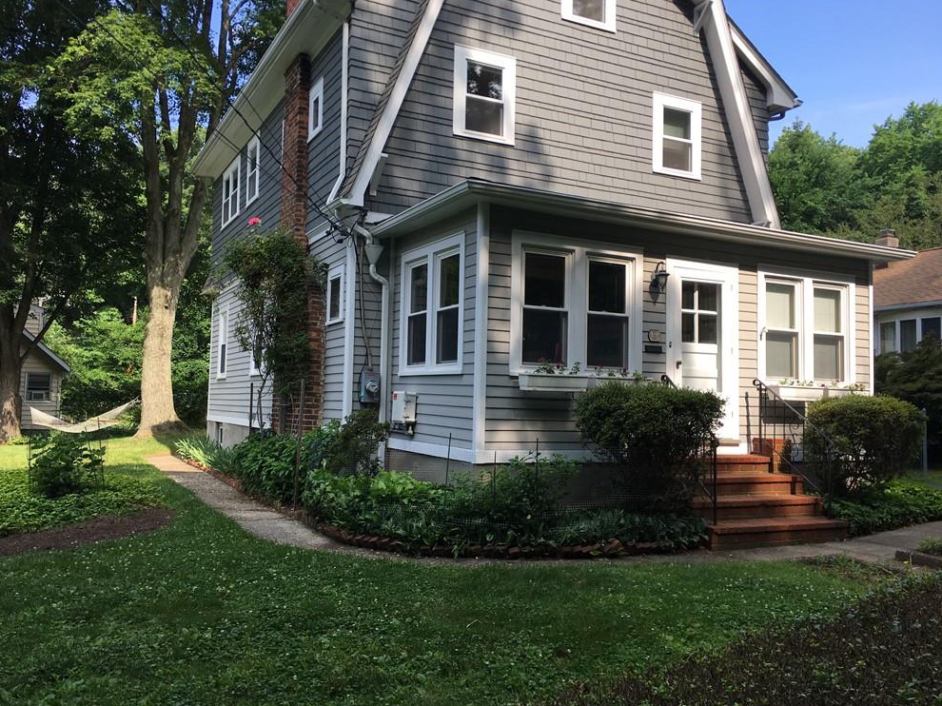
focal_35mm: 30
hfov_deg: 60.0
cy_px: 357
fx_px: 816
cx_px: 465
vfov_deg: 46.8
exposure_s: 1/620
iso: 25
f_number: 2.2
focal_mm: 4.15
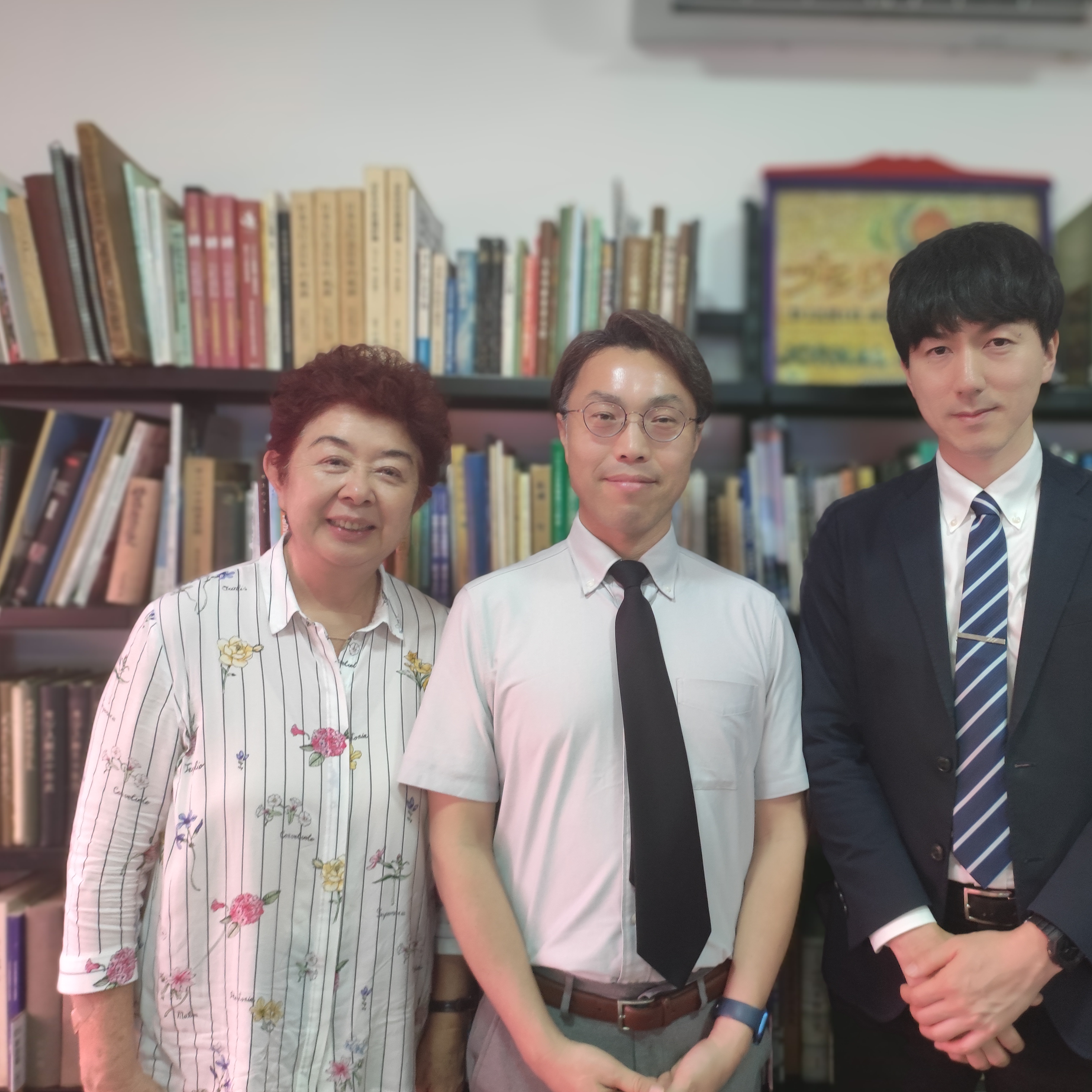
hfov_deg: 53.6
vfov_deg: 54.0
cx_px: 669
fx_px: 1071
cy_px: 542
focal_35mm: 30
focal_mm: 4.7
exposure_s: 1/30
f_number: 1.79
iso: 704
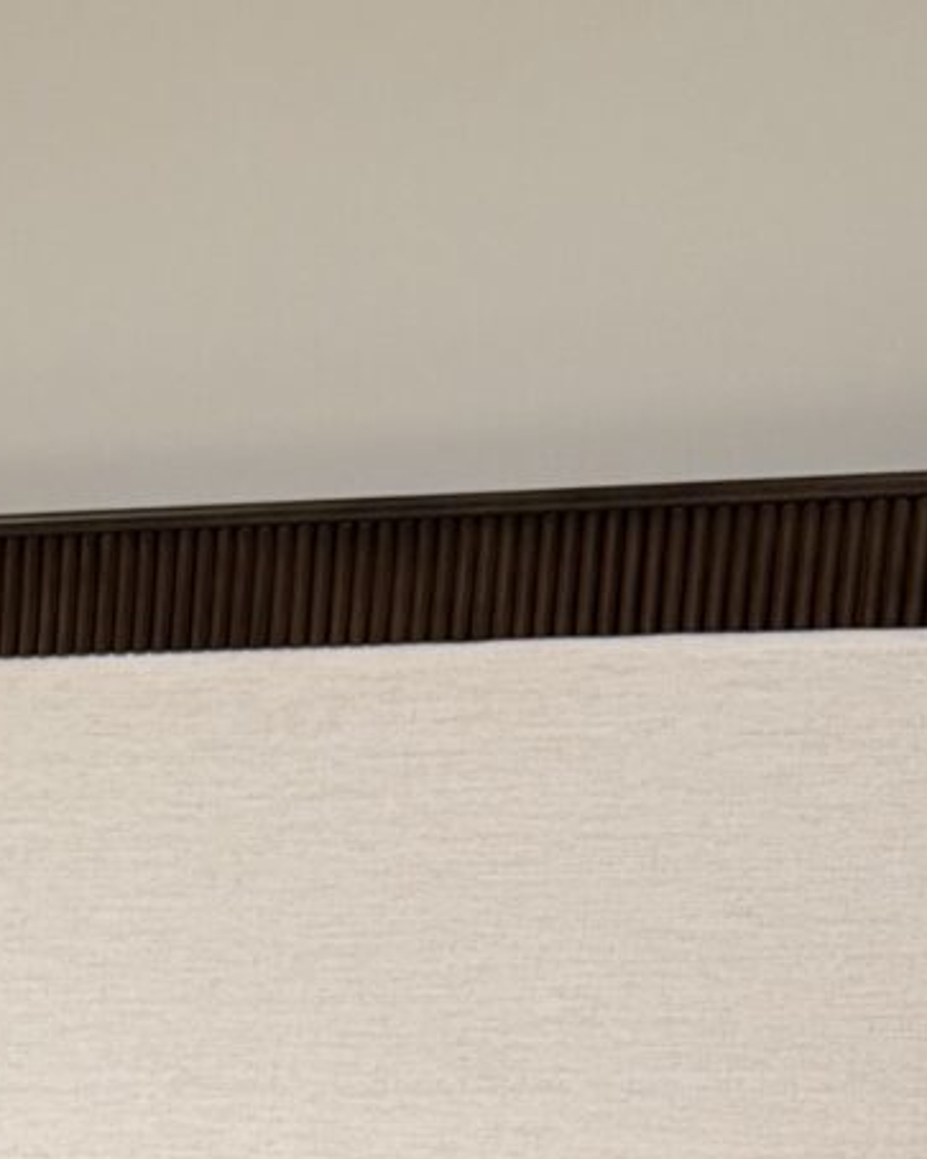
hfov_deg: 10.7
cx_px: -891
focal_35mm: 132
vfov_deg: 12.7
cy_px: 2369
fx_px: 4528
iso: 125
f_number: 1.78
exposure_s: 1/120
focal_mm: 6.76
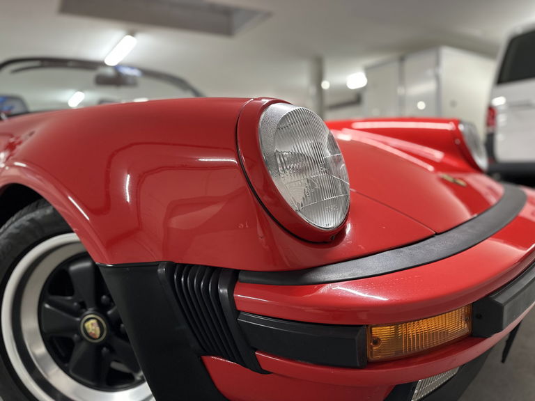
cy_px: 200
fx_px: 371
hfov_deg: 71.6
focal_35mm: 24
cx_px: 268
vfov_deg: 56.8
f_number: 1.78
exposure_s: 1/50
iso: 200
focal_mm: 6.86
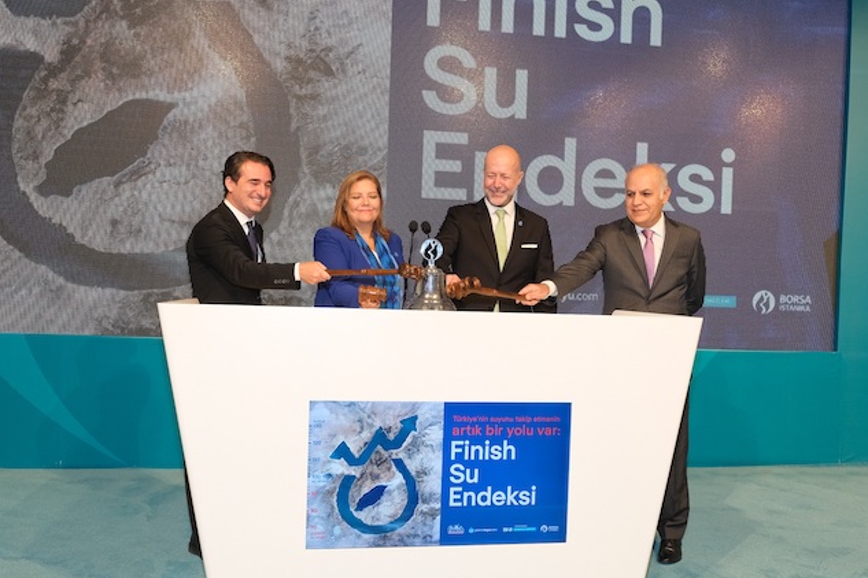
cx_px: 446
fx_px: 771
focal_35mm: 32
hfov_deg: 58.7
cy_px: 307
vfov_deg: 41.1
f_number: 5
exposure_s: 1/125
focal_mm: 20
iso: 1600
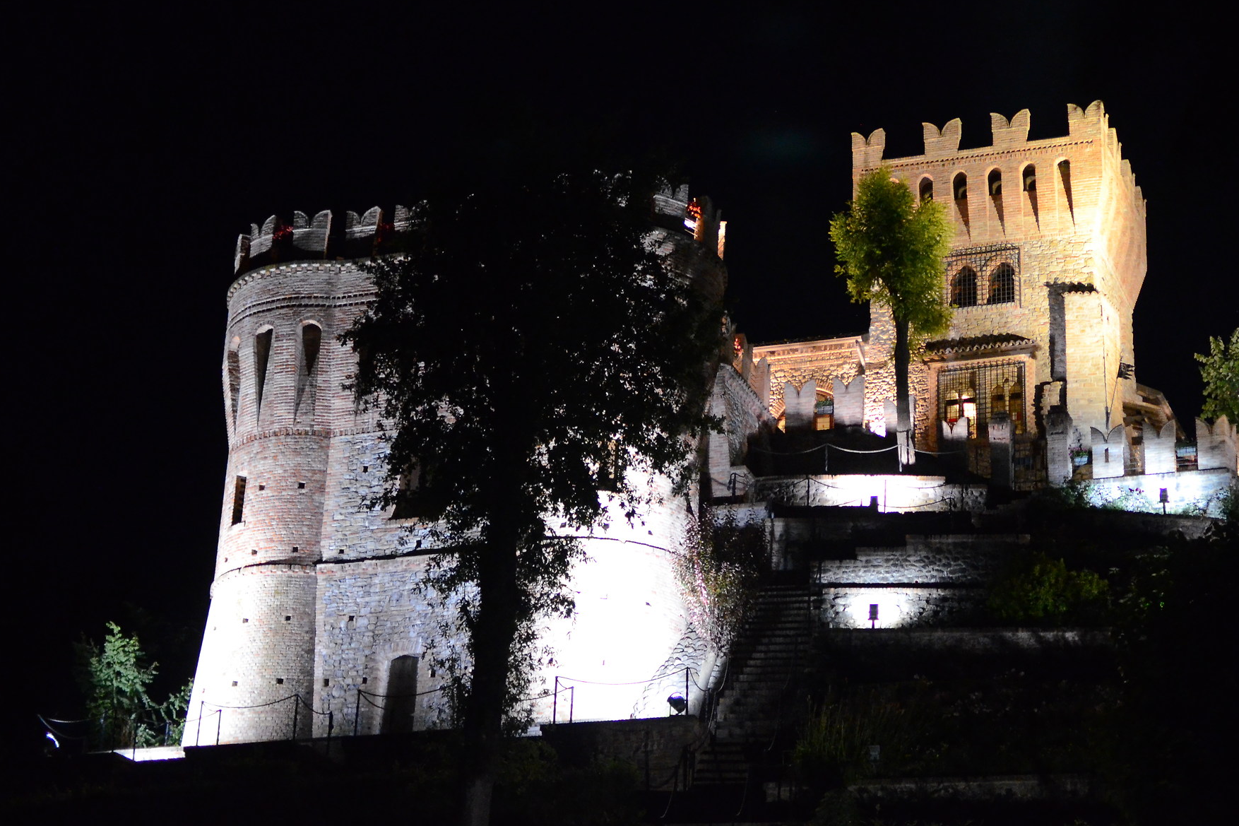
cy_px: 302
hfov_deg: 28.0
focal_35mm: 72
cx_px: 826
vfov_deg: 19.0
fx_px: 2467
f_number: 1.8
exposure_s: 1/15
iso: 3200
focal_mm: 35
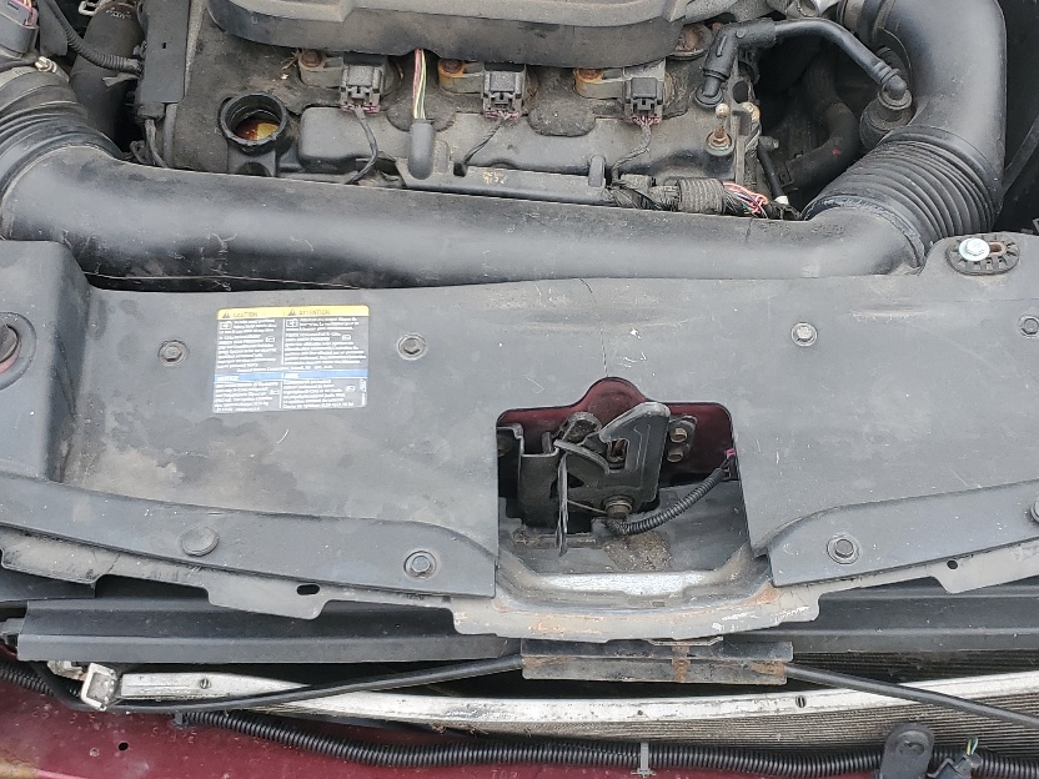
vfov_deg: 29.1
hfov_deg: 38.1
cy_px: 338
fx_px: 1501
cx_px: 582
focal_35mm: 50
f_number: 1.5
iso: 50
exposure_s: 1/286
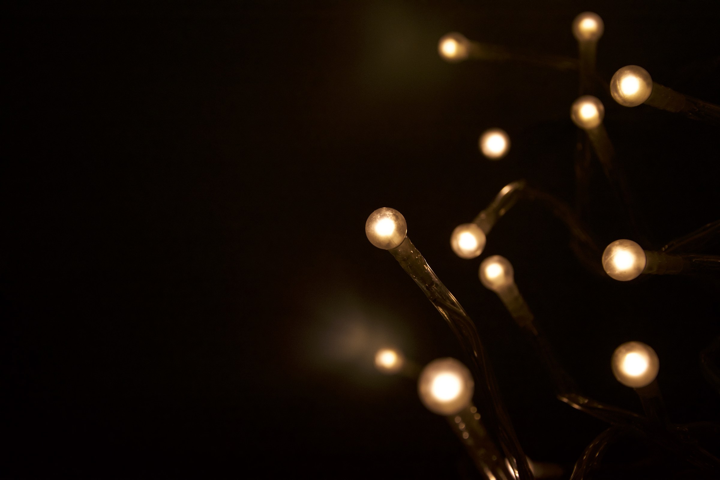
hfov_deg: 31.9
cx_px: 360
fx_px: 1260
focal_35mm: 63
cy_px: 240
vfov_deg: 21.6
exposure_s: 1/640
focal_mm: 42
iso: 800
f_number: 4.8
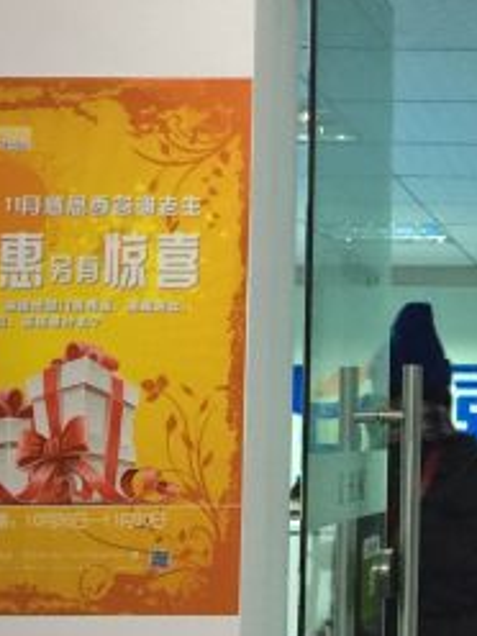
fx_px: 1507
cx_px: 668
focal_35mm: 82
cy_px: 354
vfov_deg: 23.8
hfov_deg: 16.7
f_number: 2.2
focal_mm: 4.15
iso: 125
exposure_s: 1/10
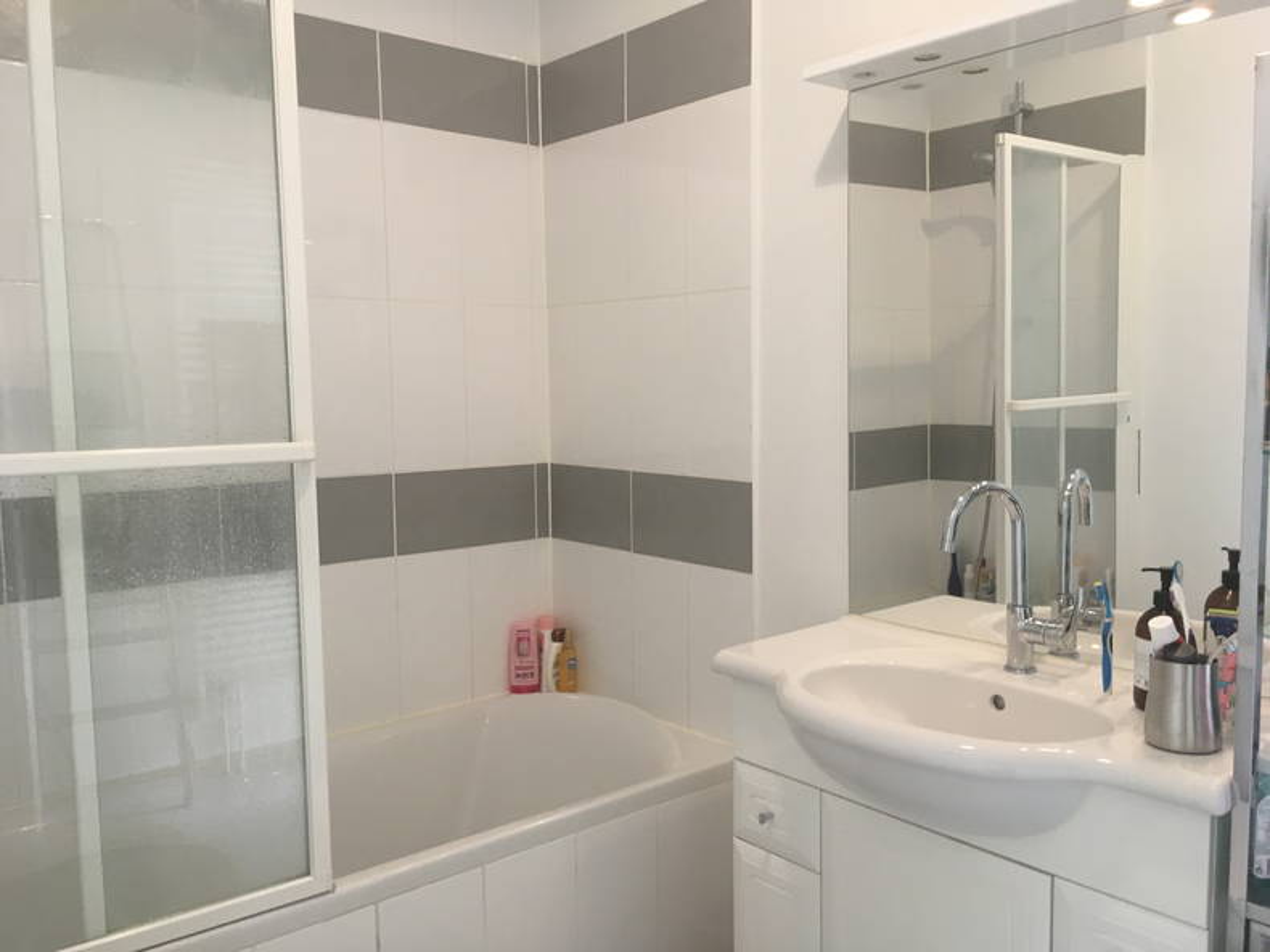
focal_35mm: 29
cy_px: 476
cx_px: 635
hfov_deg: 61.7
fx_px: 1064
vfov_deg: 48.2
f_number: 2.2
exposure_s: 1/33
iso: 100
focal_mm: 4.15
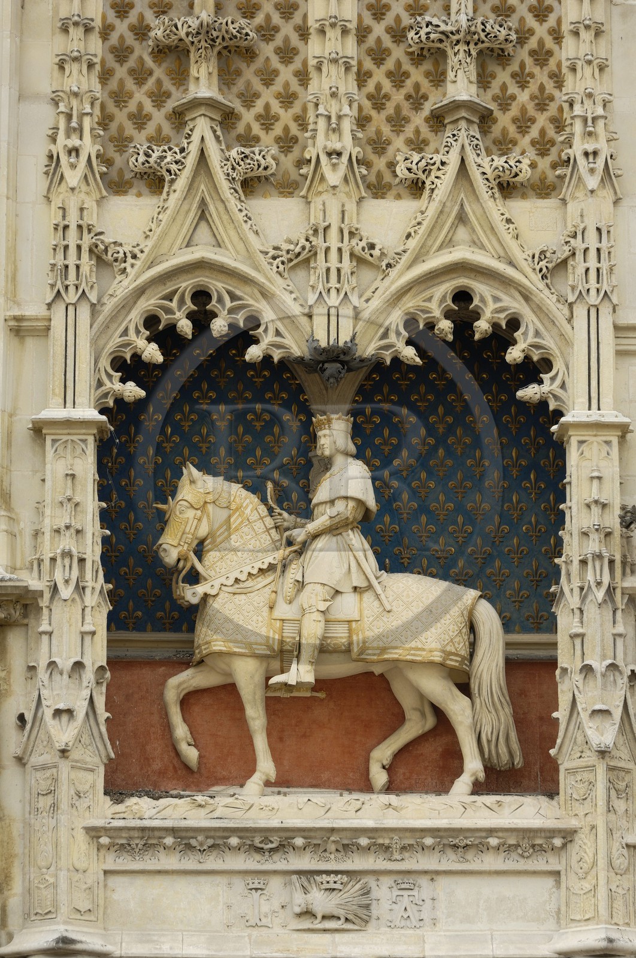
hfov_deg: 8.7
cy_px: 479
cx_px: 318
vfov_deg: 13.1
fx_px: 4186
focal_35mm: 158
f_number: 6.7
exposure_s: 1/160
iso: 100
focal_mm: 105
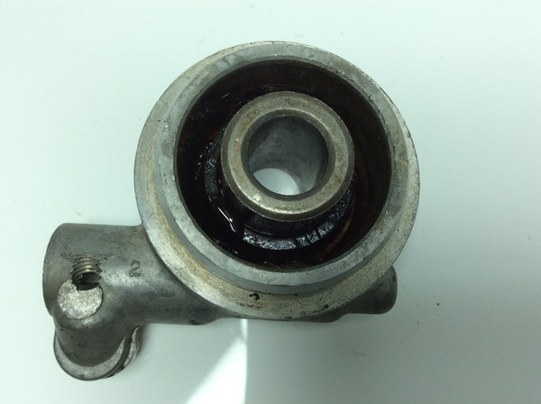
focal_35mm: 32
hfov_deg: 56.9
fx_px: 499
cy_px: 202
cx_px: 270
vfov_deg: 44.0
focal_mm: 3.3
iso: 32
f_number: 2.4
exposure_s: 1/311
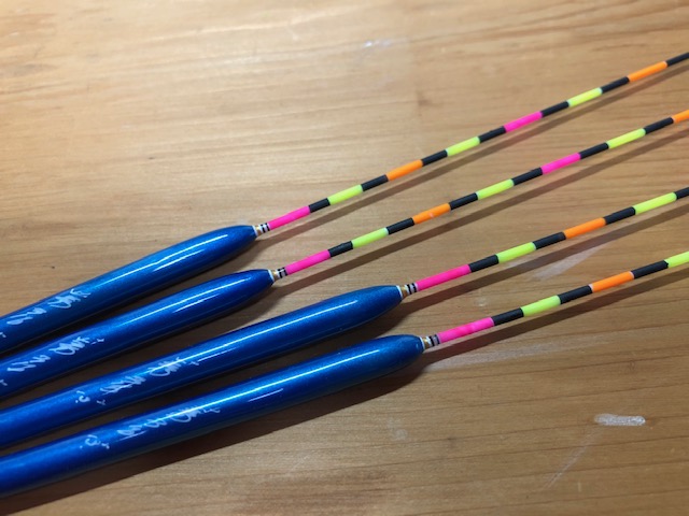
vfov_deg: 49.7
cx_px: 344
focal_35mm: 28
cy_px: 258
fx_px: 557
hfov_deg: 63.4
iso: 40
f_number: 1.8
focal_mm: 3.99
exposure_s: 1/30
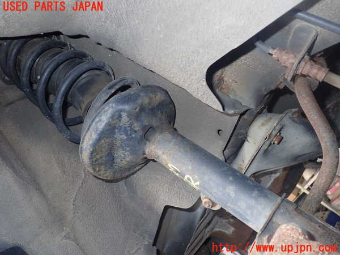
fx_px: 295
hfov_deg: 60.0
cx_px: 170
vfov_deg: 46.8
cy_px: 128
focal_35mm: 30
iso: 200
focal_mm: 5.5
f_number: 6.3
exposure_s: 1/30
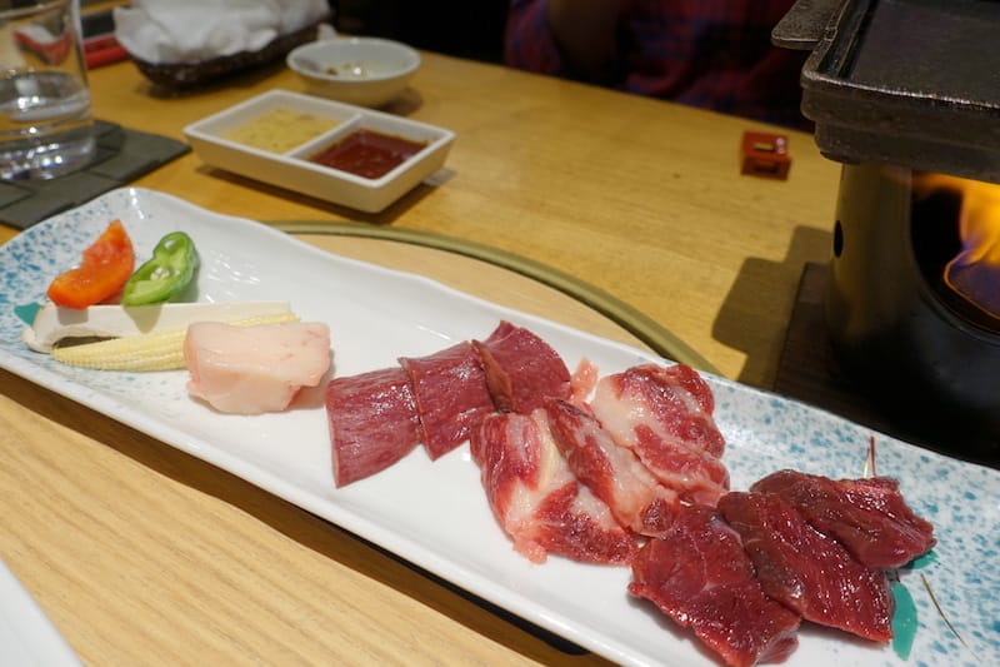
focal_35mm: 24
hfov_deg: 73.8
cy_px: 334
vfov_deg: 53.1
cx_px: 500
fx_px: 666
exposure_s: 1/30
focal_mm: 8.8
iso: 125
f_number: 2.8
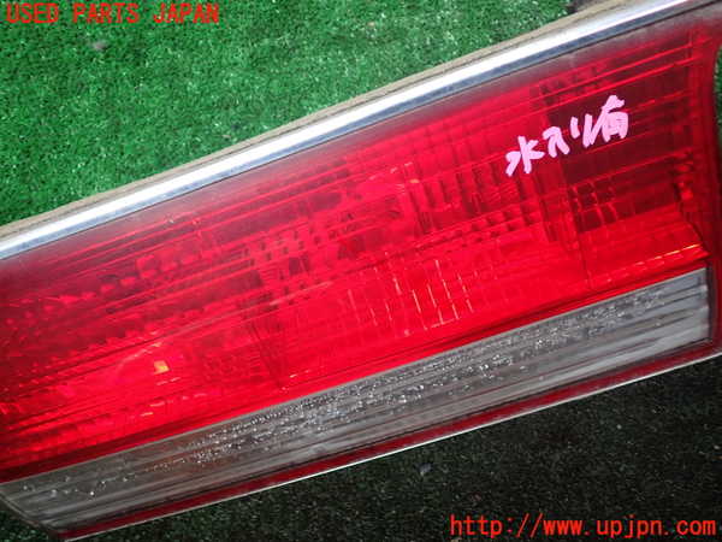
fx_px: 626
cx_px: 361
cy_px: 271
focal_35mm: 30
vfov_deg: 46.8
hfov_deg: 60.0
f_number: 2.3
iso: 200
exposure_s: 1/40
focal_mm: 5.4
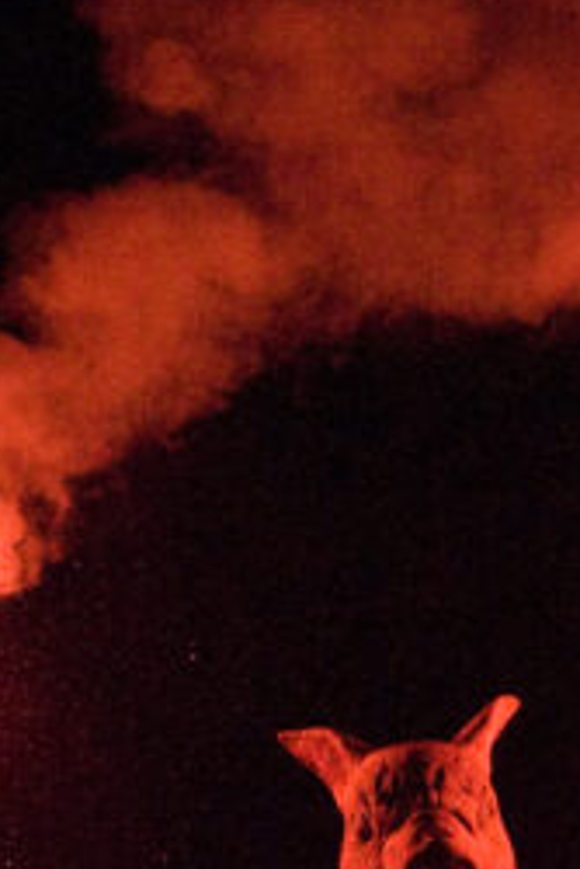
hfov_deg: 4.5
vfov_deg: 6.7
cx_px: 384
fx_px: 7408
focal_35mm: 307
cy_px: 1036
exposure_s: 1/2500
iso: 1600
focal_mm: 50
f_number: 5
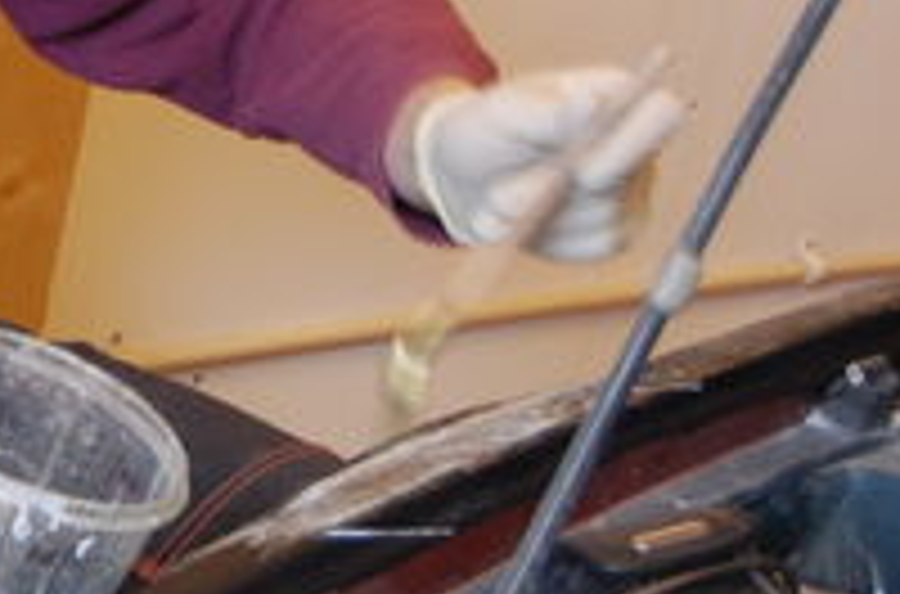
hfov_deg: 9.9
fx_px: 5034
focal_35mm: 202
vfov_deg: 6.7
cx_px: -418
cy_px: -22
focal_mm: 42
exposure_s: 1/25
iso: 800
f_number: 5.3
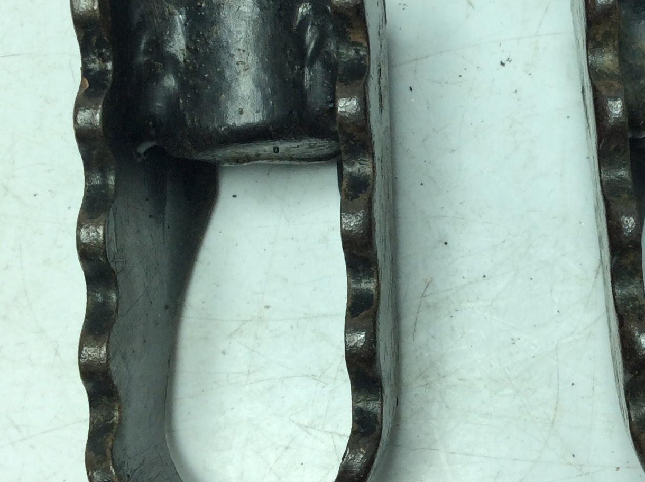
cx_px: 472
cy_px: 116
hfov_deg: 28.2
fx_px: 1265
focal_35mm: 68
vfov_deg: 21.4
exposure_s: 1/379
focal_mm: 3.3
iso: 32
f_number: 2.4
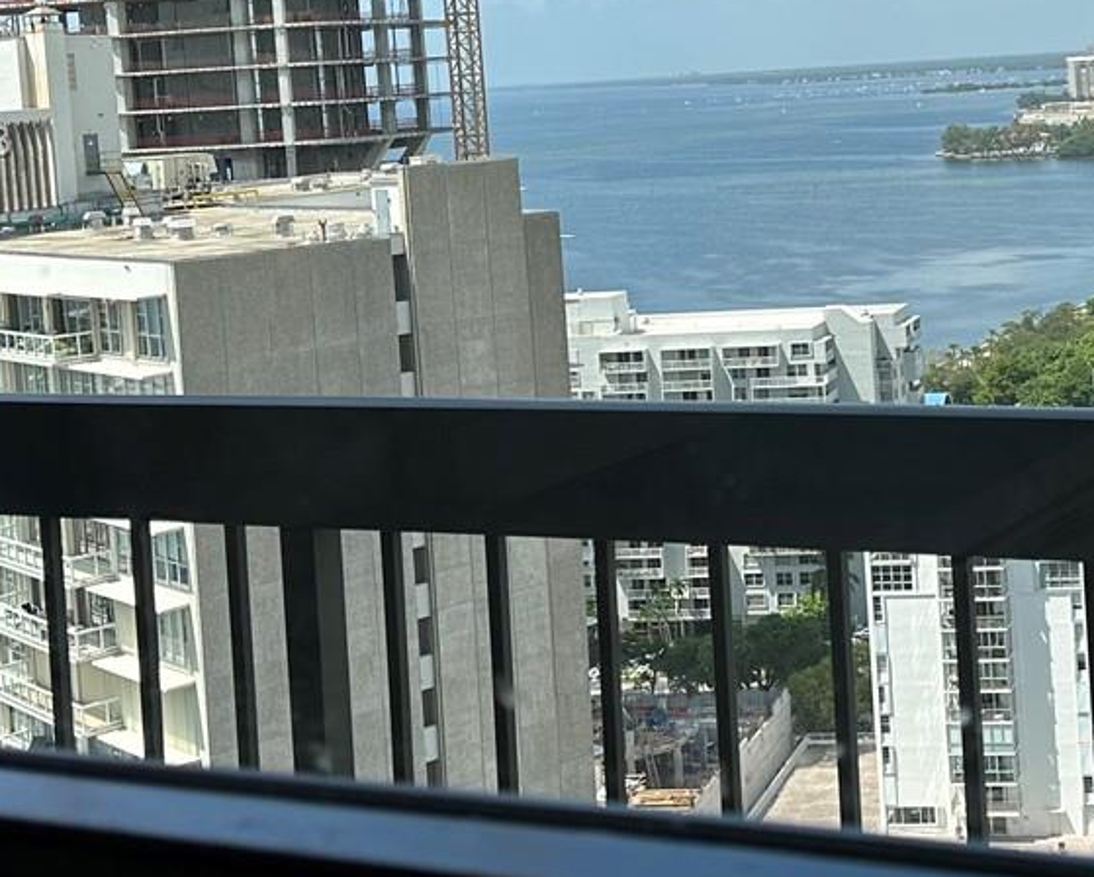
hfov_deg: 27.4
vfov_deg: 22.4
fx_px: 2171
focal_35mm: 67
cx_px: 951
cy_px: 145
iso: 80
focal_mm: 6.86
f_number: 1.78
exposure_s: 1/4545
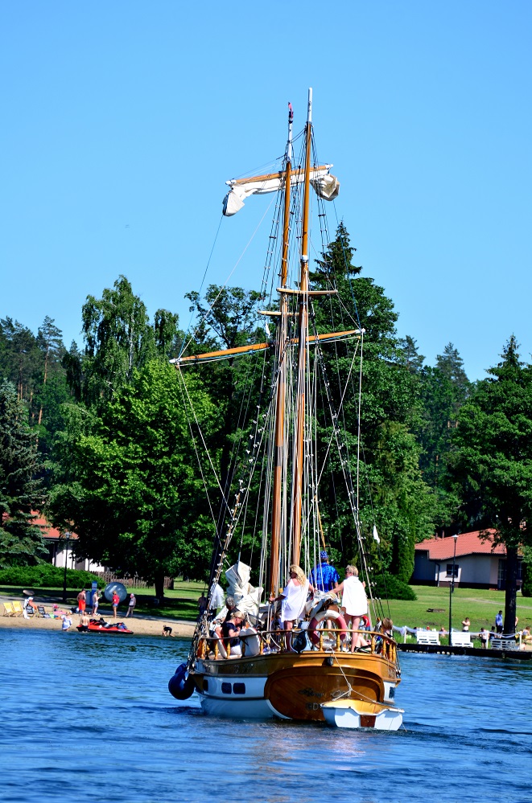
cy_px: 402
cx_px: 266
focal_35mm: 315
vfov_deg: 6.6
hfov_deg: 4.3
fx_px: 7019
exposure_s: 1/500
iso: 100
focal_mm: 210
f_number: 5.3
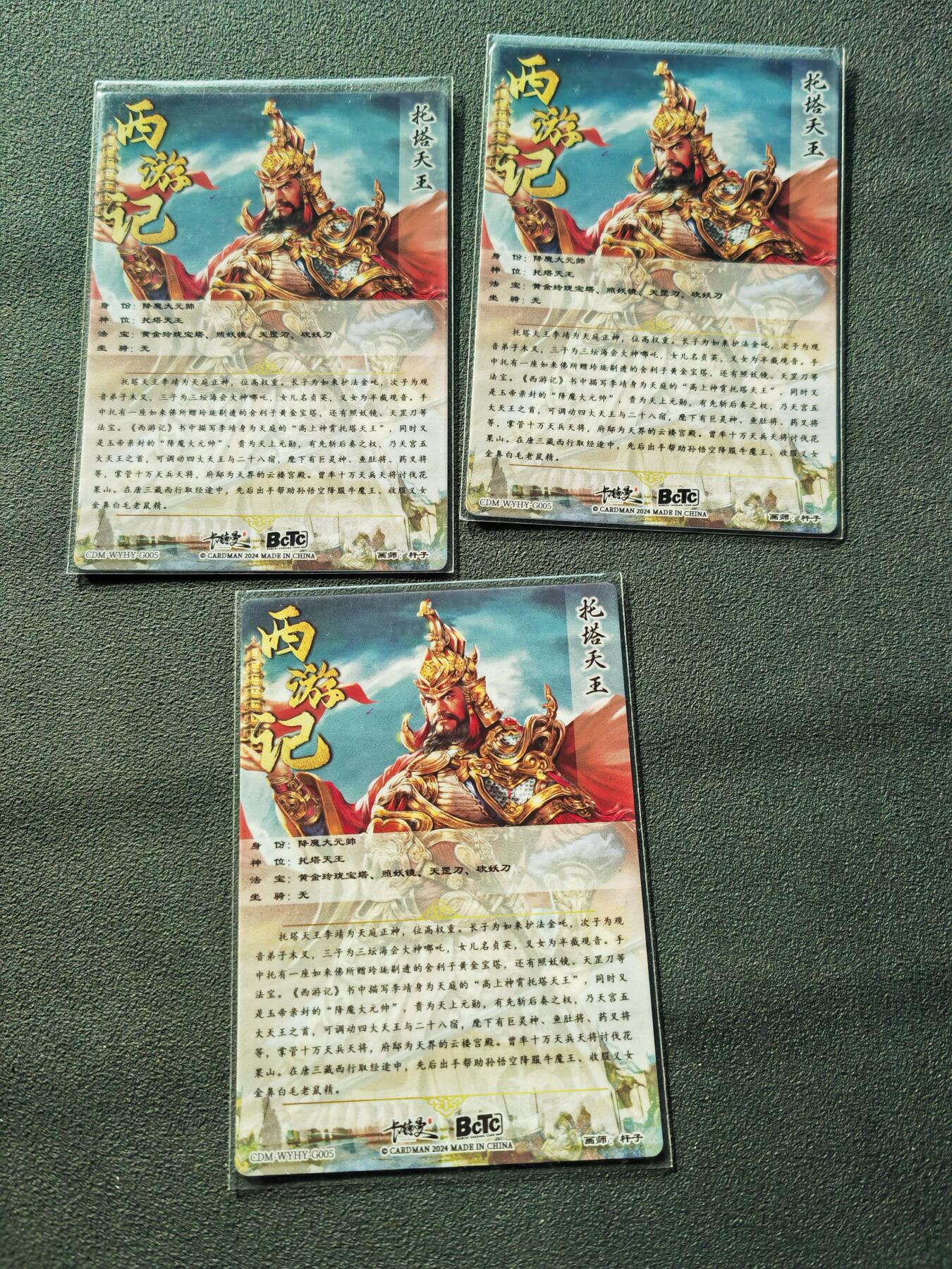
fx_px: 990
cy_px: 634
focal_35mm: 27
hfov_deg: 51.4
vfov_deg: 65.3
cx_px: 476
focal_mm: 5.53
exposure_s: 1/100
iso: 250
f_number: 1.8
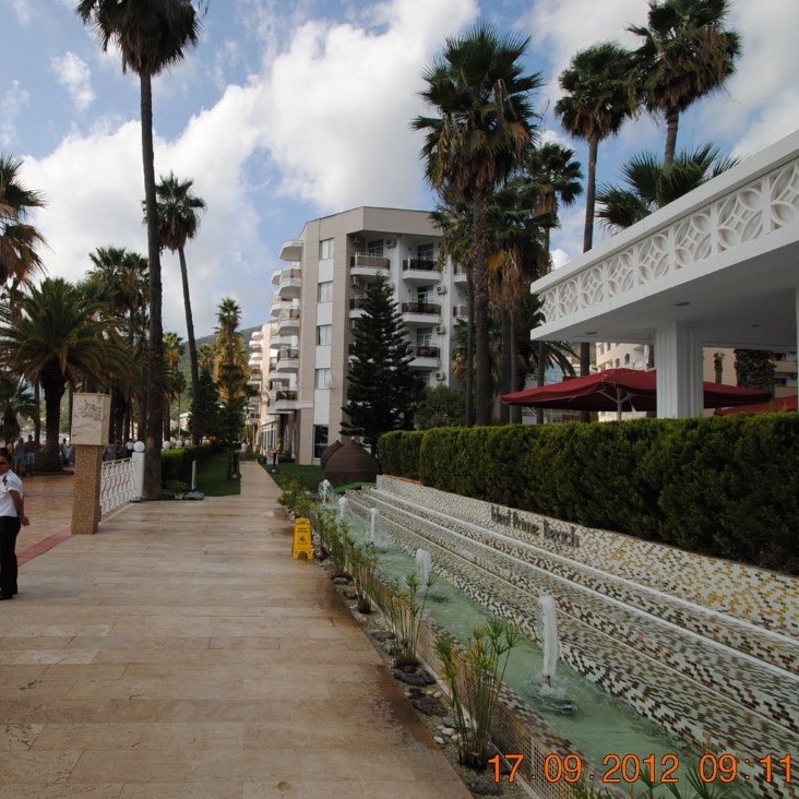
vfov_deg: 74.8
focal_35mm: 20
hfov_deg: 73.3
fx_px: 522
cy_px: 413
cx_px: 289
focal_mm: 10
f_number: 9
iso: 100
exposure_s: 1/200
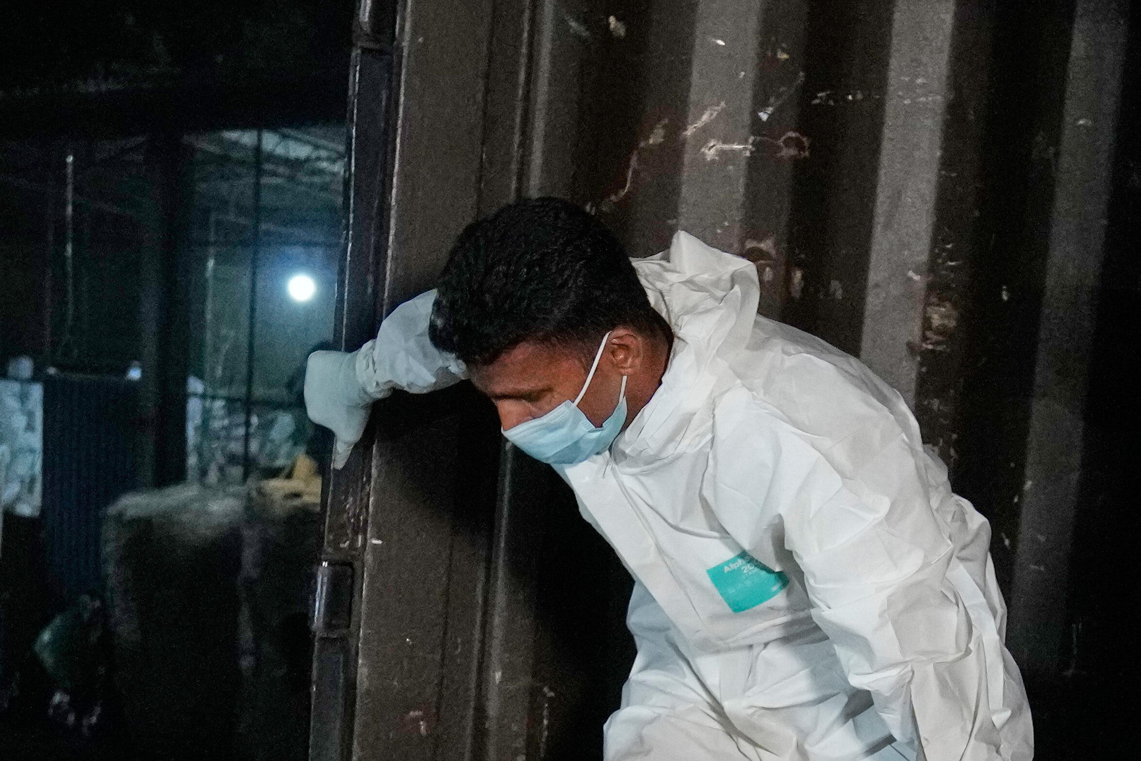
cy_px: 978
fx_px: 2789
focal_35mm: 88
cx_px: 861
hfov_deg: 22.9
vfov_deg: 14.9
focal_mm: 24
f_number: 2.8
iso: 5000
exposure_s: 1/160
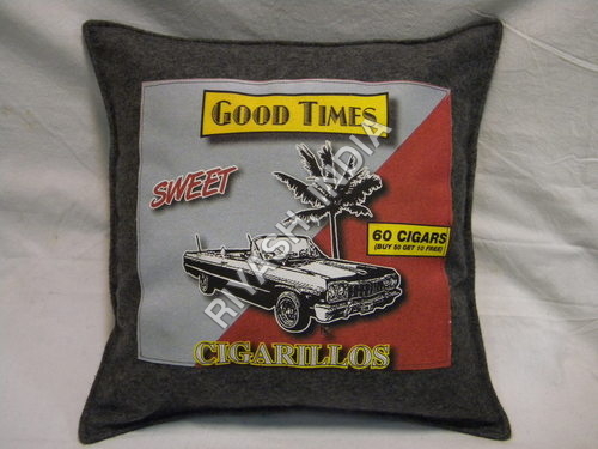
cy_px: 224
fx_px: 708
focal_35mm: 41
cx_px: 299
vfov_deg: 35.1
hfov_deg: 45.8
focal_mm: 7.3
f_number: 3.8
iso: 400
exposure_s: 1/56.7
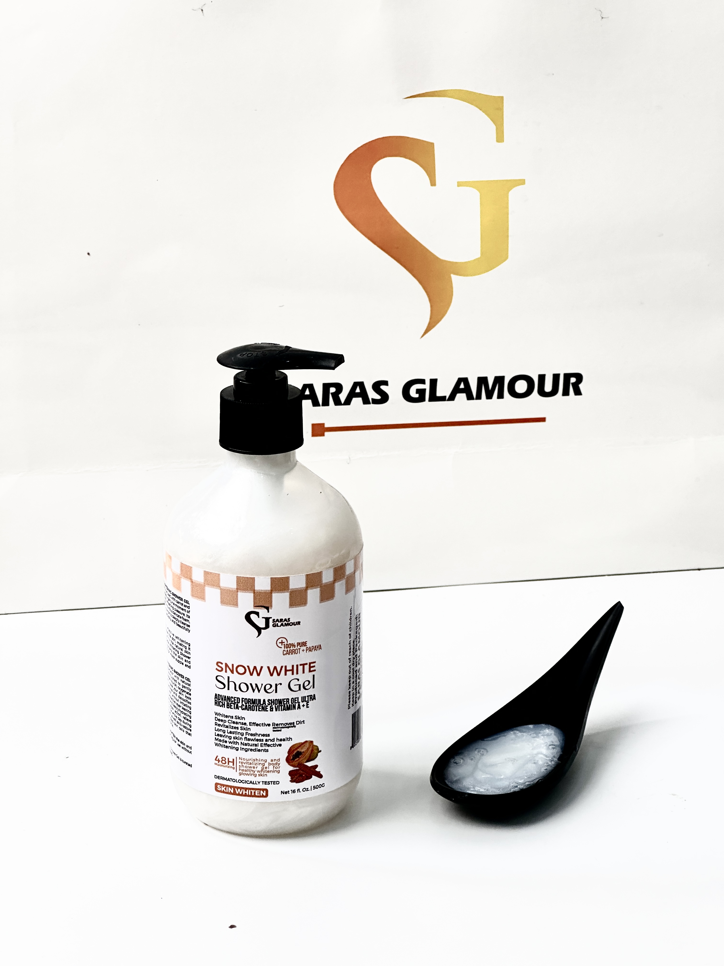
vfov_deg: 25.3
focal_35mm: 77
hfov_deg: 19.1
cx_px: 362
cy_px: 483
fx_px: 2147
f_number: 2.8
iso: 80
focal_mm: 9
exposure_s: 1/99
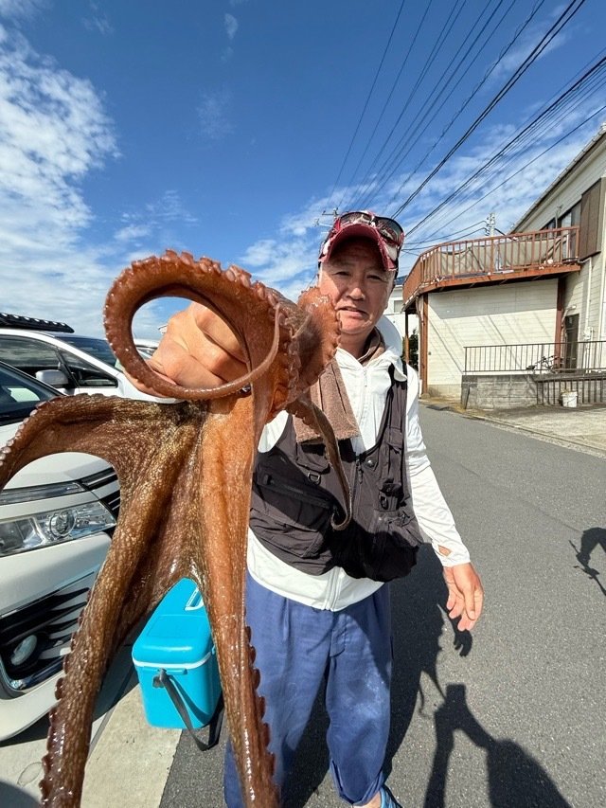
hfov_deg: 85.7
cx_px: 303
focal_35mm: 14
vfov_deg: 102.1
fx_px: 327
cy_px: 404
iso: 80
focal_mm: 2.22
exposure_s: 1/2611
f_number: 2.2
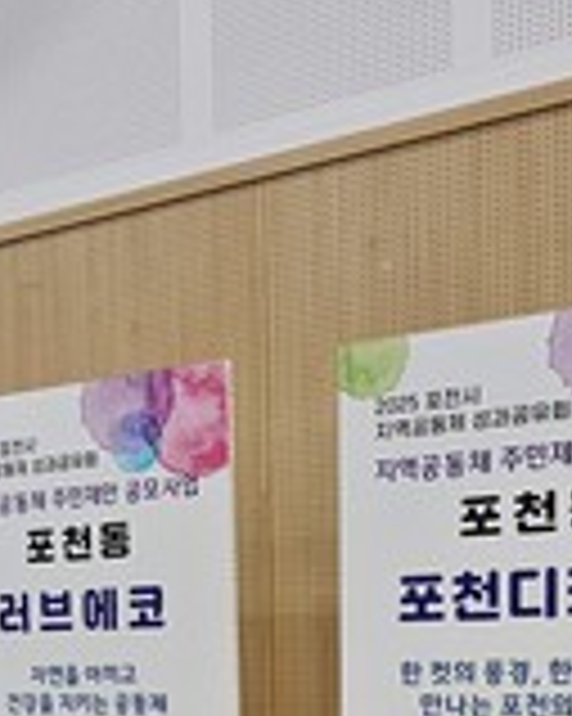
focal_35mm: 48
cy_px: 734
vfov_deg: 34.8
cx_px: 221
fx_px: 1017
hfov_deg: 31.3
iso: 125
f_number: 2.2
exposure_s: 1/60
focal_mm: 2.2
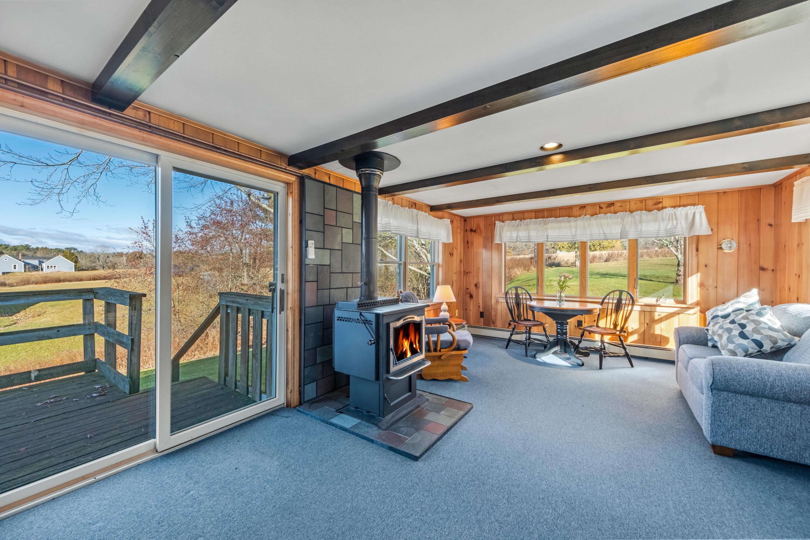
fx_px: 292
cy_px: 270
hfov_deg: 108.3
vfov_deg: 85.4
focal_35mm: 13
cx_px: 405
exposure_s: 1/6
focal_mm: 8.7
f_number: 8
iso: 500
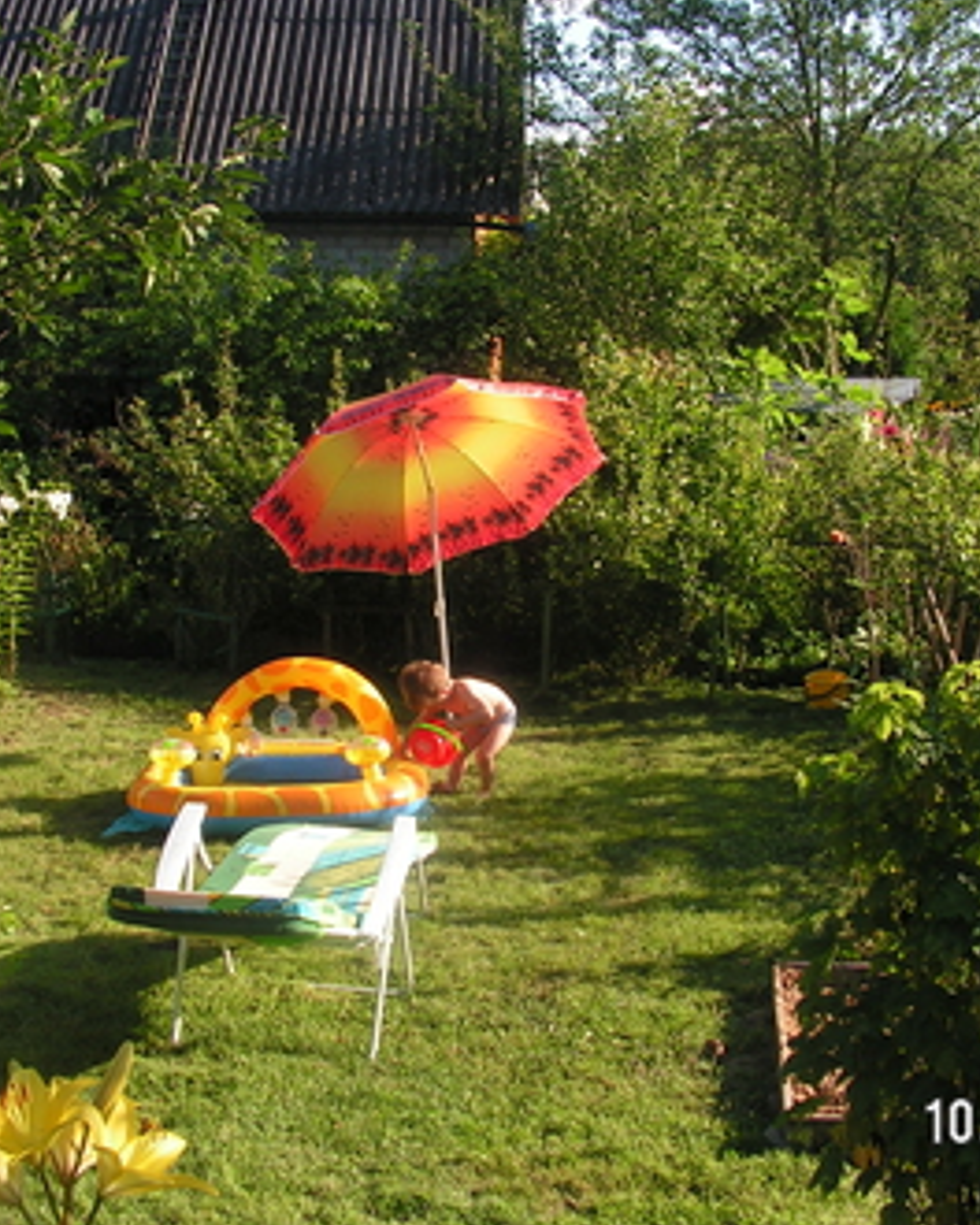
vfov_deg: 38.8
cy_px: 616
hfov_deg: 31.5
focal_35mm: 48
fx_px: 1740
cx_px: 486
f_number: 4.8
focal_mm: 6
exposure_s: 1/200
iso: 64
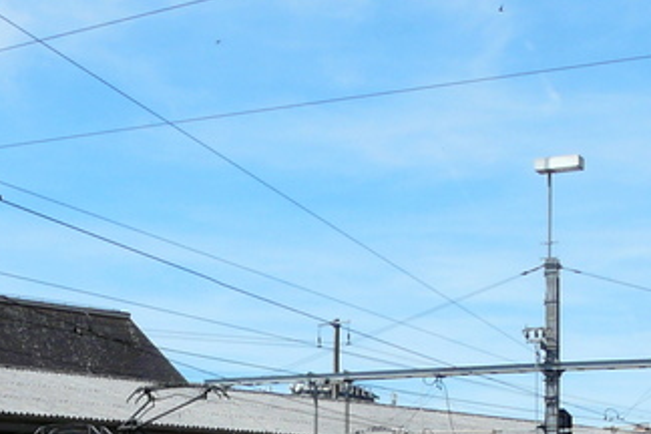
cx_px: 177
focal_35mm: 93
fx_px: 1682
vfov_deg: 14.0
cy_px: 595
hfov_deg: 21.7
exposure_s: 1/400
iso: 100
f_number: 5.6
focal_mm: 4.7
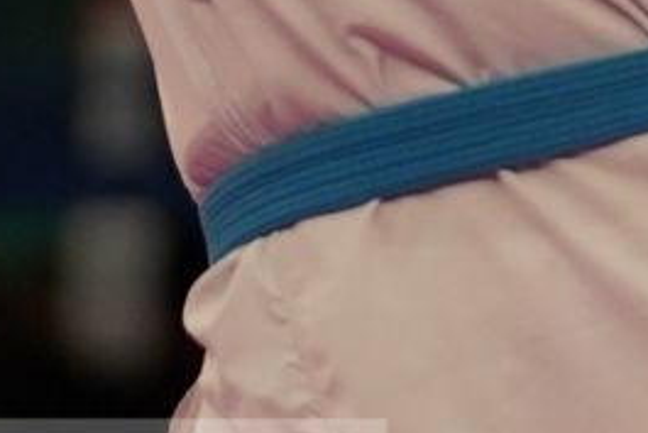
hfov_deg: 1.4
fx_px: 27140
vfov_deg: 0.9
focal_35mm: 1507
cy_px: -228
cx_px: 1817
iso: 1000
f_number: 2.8
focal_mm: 148
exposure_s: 1/1000
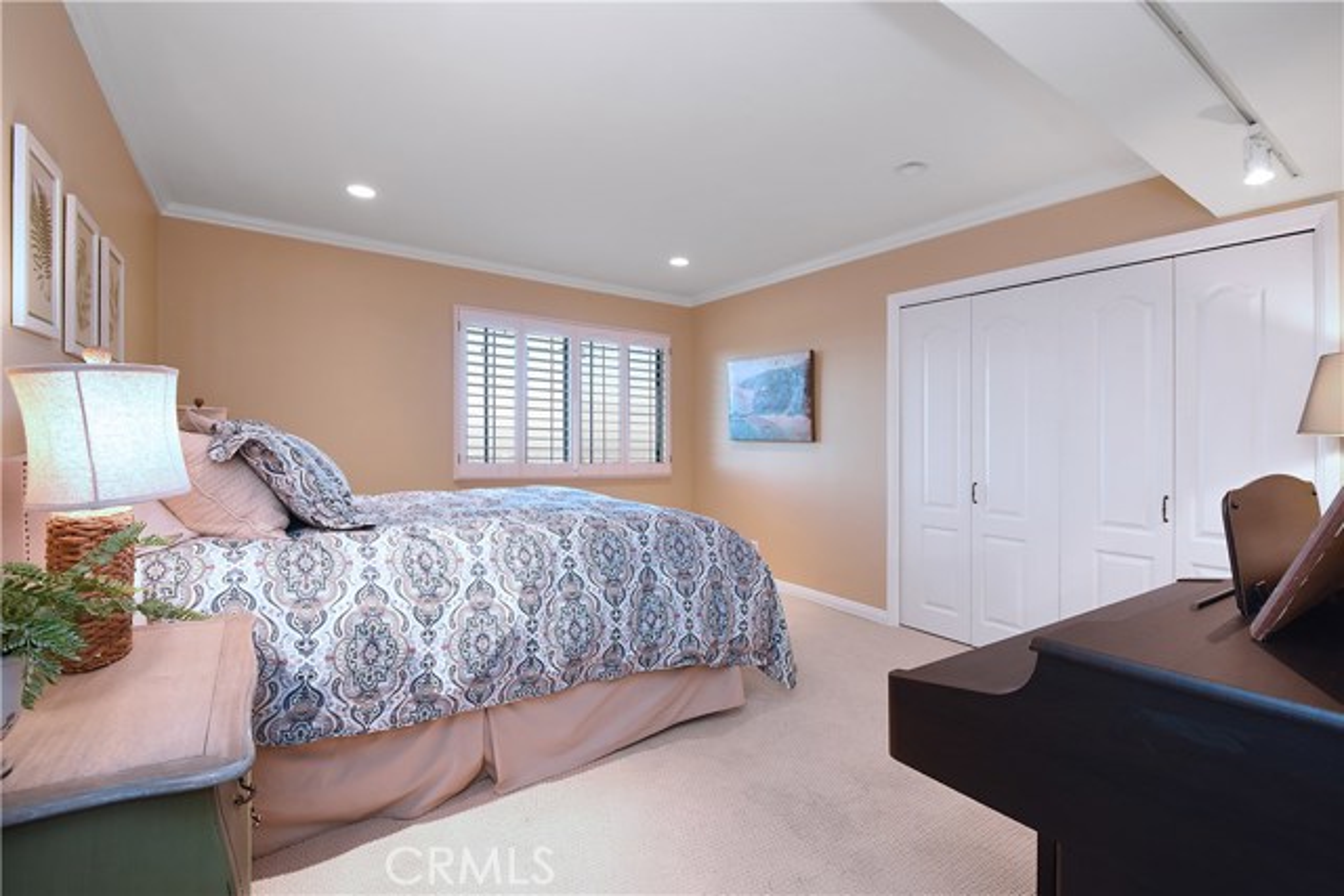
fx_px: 560
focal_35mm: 15
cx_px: 672
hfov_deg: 100.4
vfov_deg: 77.4
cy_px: 448
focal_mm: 10
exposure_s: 1/13
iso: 800
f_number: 8
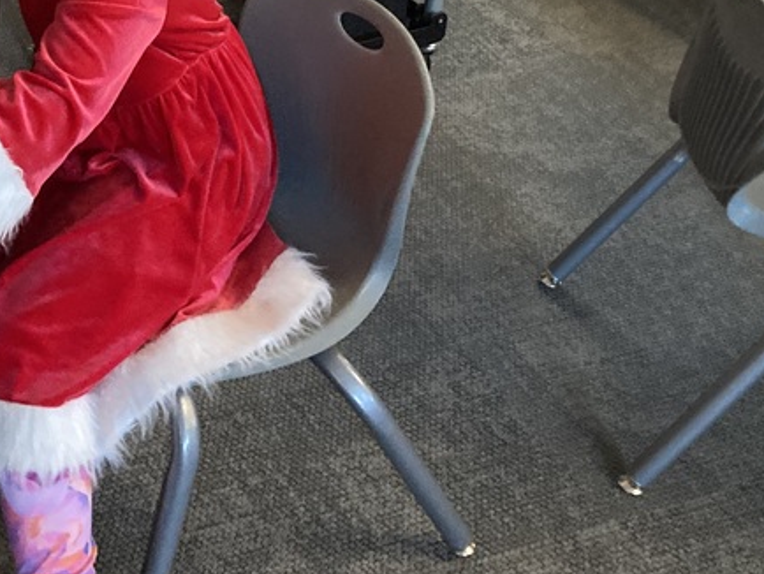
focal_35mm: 66
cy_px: -21
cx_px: 19
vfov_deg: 21.4
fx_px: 1457
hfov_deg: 27.8
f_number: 1.8
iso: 500
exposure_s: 1/30
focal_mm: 3.99
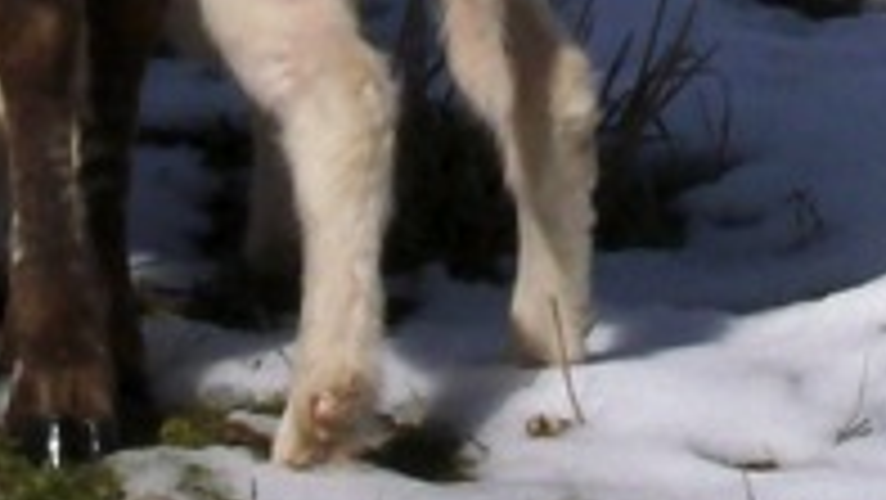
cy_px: -446
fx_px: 9002
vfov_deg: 3.2
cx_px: 211
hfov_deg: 5.6
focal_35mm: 383
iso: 80
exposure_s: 1/500
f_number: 8.5
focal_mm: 18
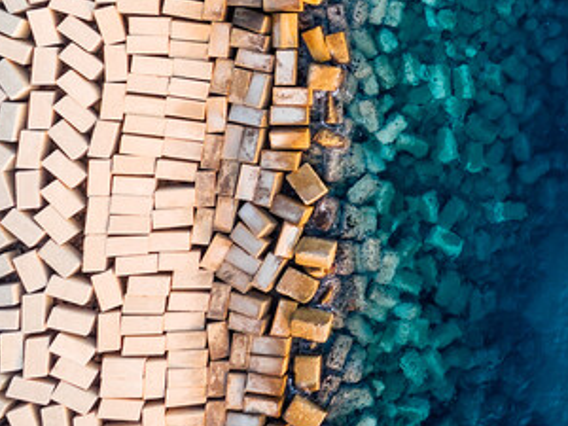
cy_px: 27
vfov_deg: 27.8
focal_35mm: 50
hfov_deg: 33.0
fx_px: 820
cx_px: 638
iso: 100
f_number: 2.8
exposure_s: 1/60
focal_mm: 3.61
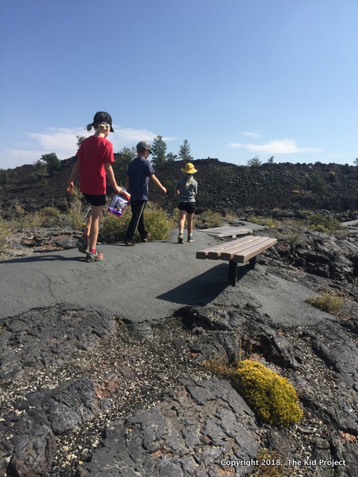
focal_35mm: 29
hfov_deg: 48.2
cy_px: 238
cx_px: 179
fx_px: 400
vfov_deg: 61.7
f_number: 2.2
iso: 32
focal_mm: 4.15
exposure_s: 1/1647
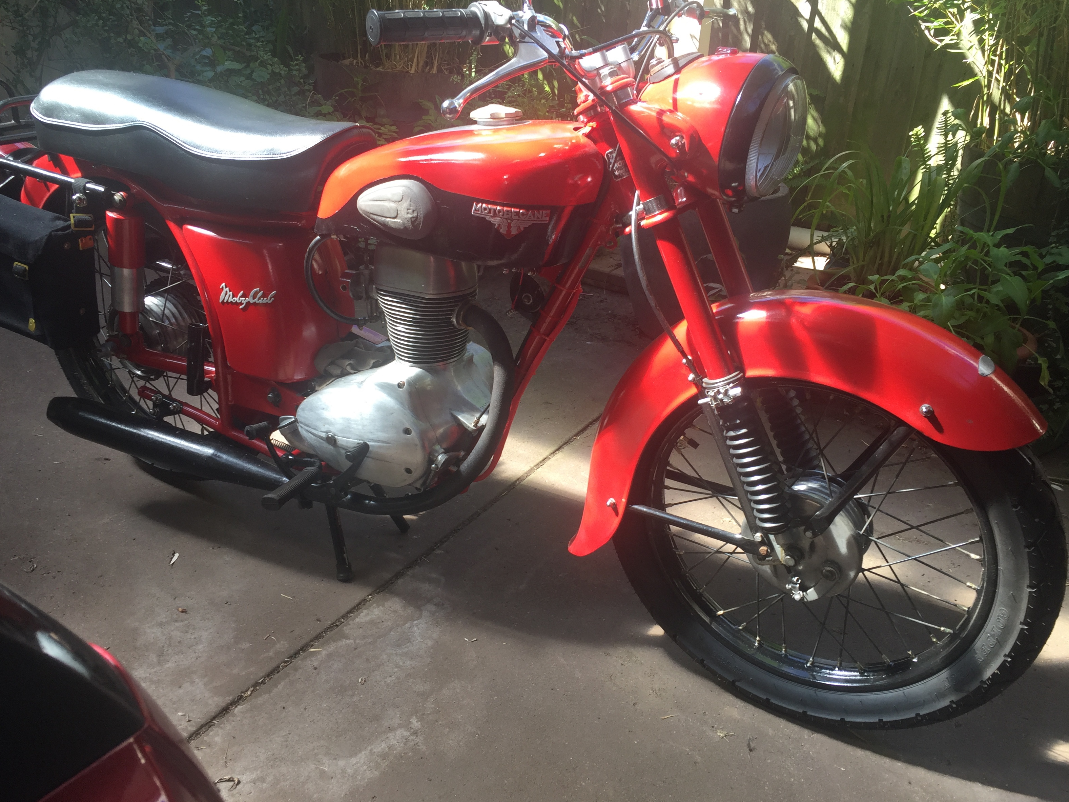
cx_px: 524
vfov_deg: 46.8
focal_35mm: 30
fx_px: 926
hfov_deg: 60.0
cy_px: 400
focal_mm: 4.15
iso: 32
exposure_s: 1/110
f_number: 2.2
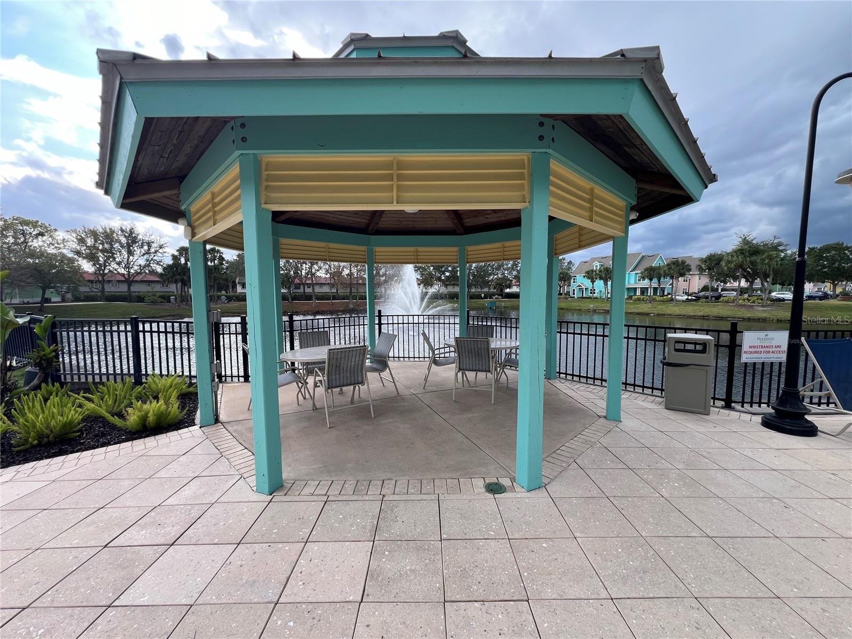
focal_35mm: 13
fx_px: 320
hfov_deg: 106.2
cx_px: 426
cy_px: 320
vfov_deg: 89.9
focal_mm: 1.57
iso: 32
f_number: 1.8
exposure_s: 1/438
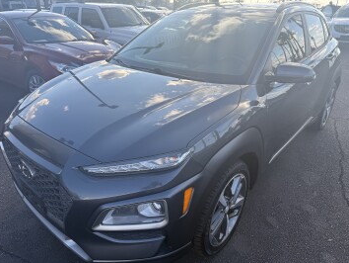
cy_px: 134
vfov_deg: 54.9
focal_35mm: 25
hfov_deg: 69.3
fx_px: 252
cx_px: 171
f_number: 1.78
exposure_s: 1/822
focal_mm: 6.76
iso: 80
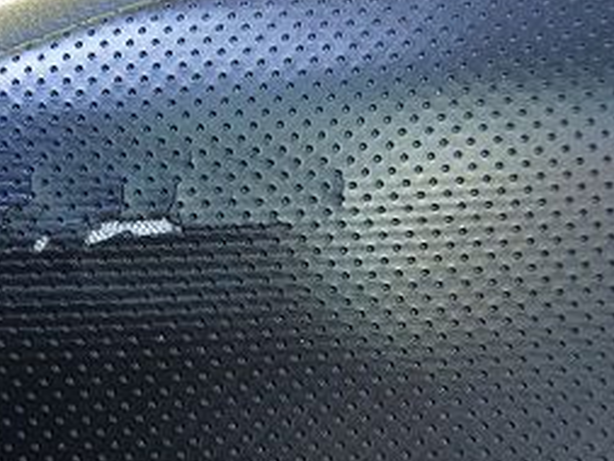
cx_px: 197
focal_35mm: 103
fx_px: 1824
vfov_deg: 14.4
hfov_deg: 19.0
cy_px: 263
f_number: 4.5
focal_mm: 45
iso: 1600
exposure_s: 1/30
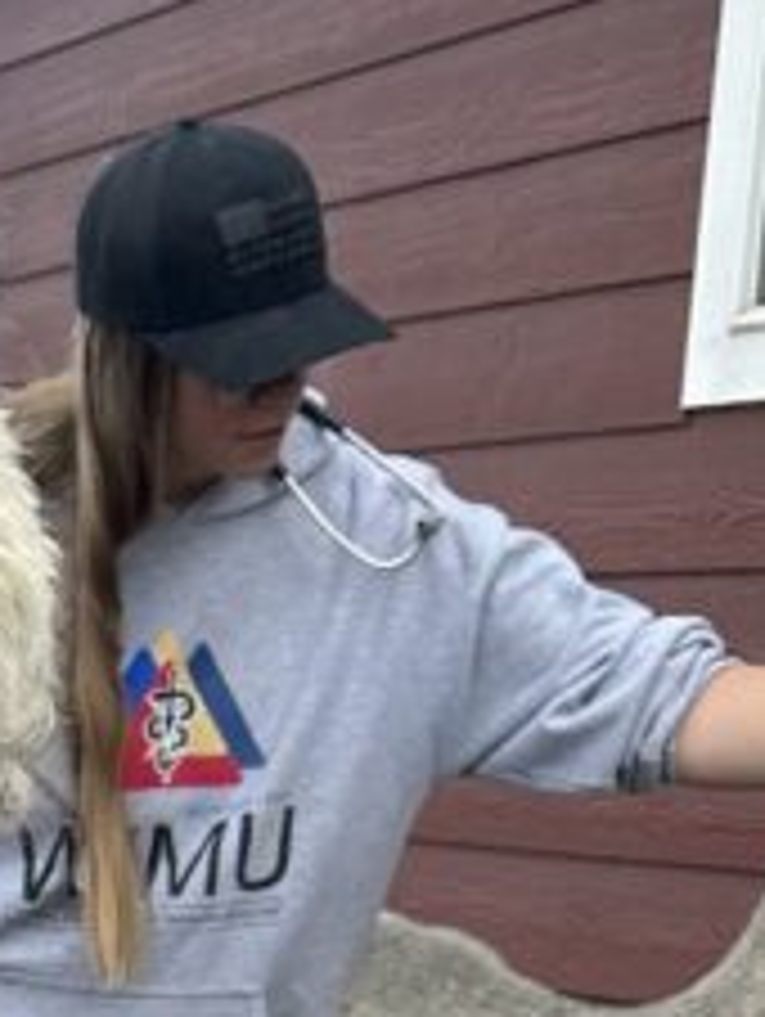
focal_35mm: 112
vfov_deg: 16.1
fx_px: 3294
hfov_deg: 12.3
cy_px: 1530
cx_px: -567
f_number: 1.78
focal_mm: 6.86
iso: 80
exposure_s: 1/1256
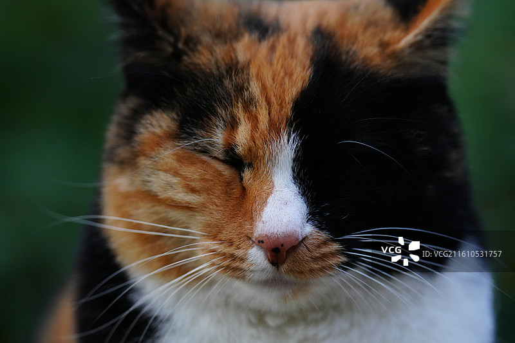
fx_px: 4910
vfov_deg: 4.0
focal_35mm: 343
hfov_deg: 6.0
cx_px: 258
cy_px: 172
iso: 5000
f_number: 6.3
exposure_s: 1/400
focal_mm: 343.3
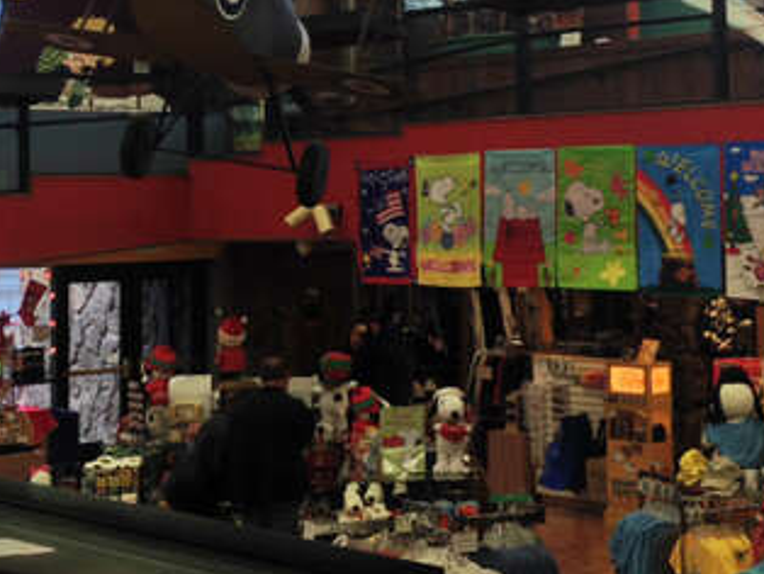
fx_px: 1855
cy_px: 122
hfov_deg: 23.3
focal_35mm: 84
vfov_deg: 17.5
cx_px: 389
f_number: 2.4
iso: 50
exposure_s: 1/60
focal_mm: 4.12
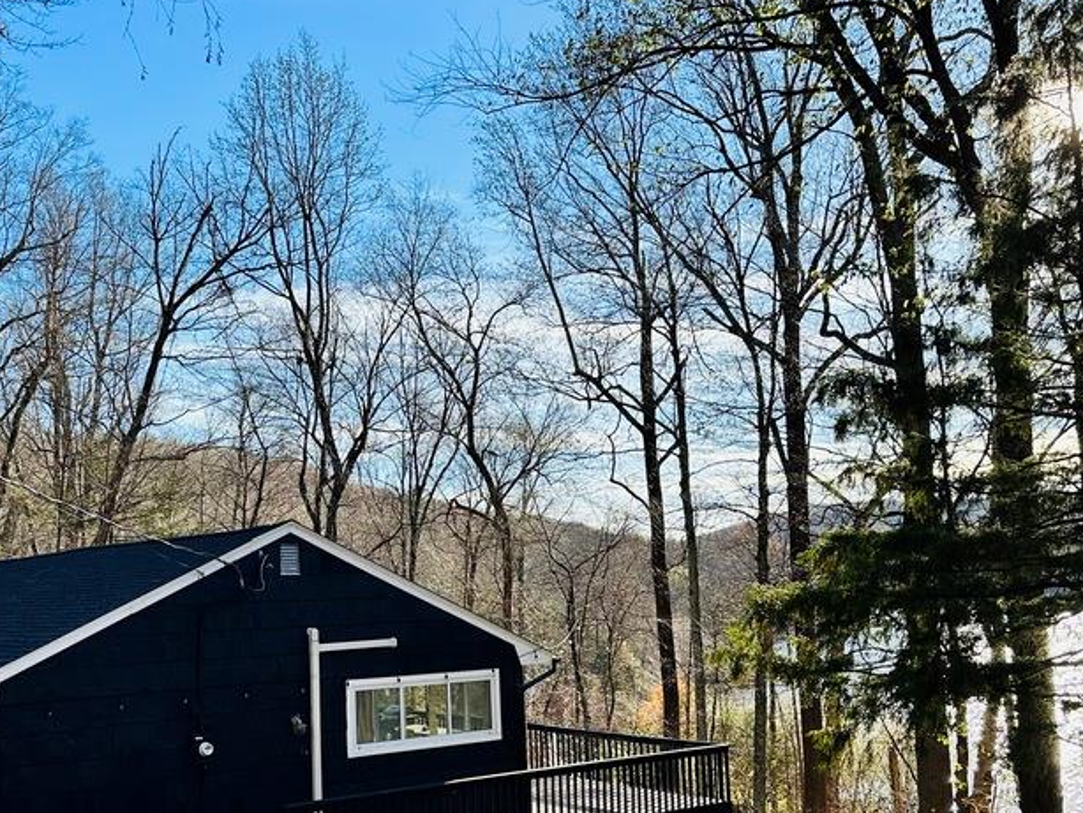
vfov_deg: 35.8
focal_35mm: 40
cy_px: 515
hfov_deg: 46.2
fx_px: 1252
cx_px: 374
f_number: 1.78
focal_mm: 6.86
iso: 80
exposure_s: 1/2410
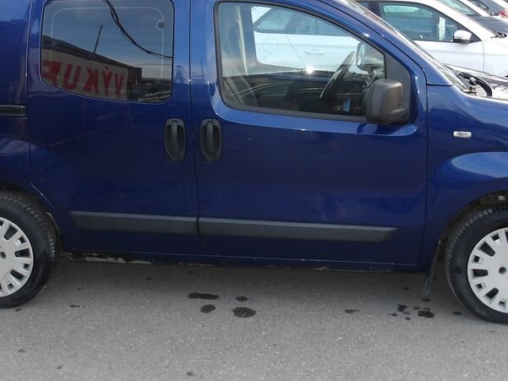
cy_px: 92
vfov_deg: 30.9
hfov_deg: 41.2
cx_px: 264
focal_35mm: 46
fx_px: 675
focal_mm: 4.9
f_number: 3
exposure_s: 1/55
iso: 100
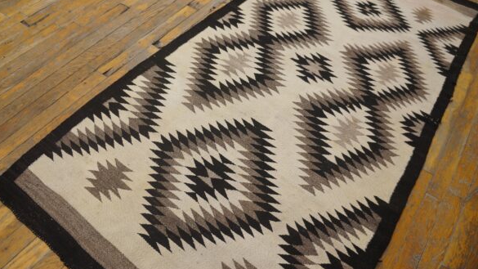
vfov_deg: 40.1
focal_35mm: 29
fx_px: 368
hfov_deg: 66.1
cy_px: 124
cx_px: 239
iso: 640
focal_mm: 18
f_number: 4
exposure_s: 1/60
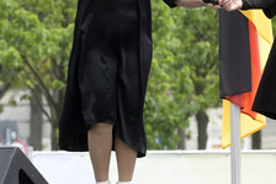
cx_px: 151
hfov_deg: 2.1
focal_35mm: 1006
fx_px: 7707
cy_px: 46
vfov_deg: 1.4
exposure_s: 1/500
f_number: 16
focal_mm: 500
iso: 4000
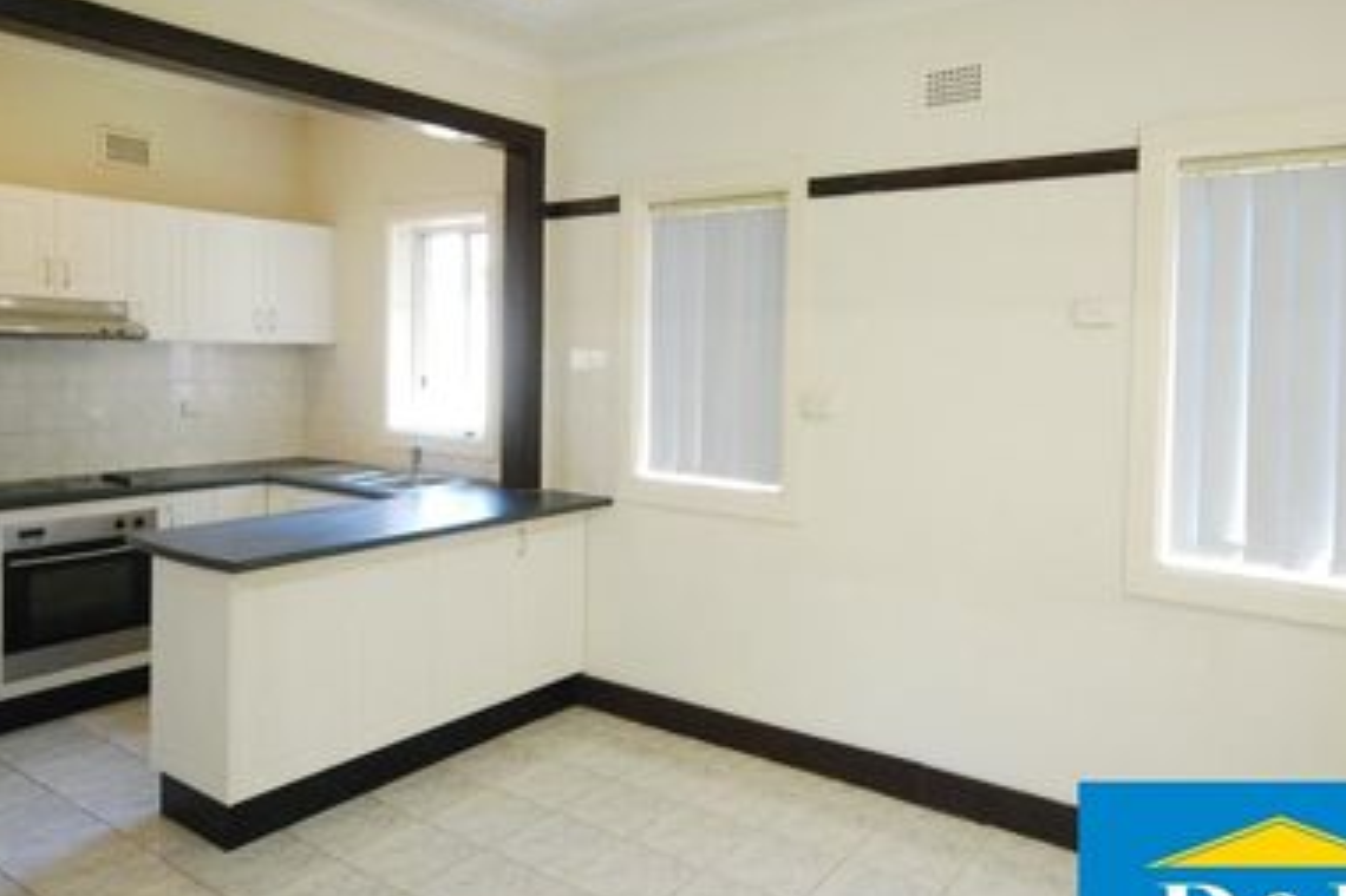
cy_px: 476
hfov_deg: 69.4
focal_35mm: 26
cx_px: 659
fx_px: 972
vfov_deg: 49.5
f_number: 6.3
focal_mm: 14
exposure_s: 1/25
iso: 1250
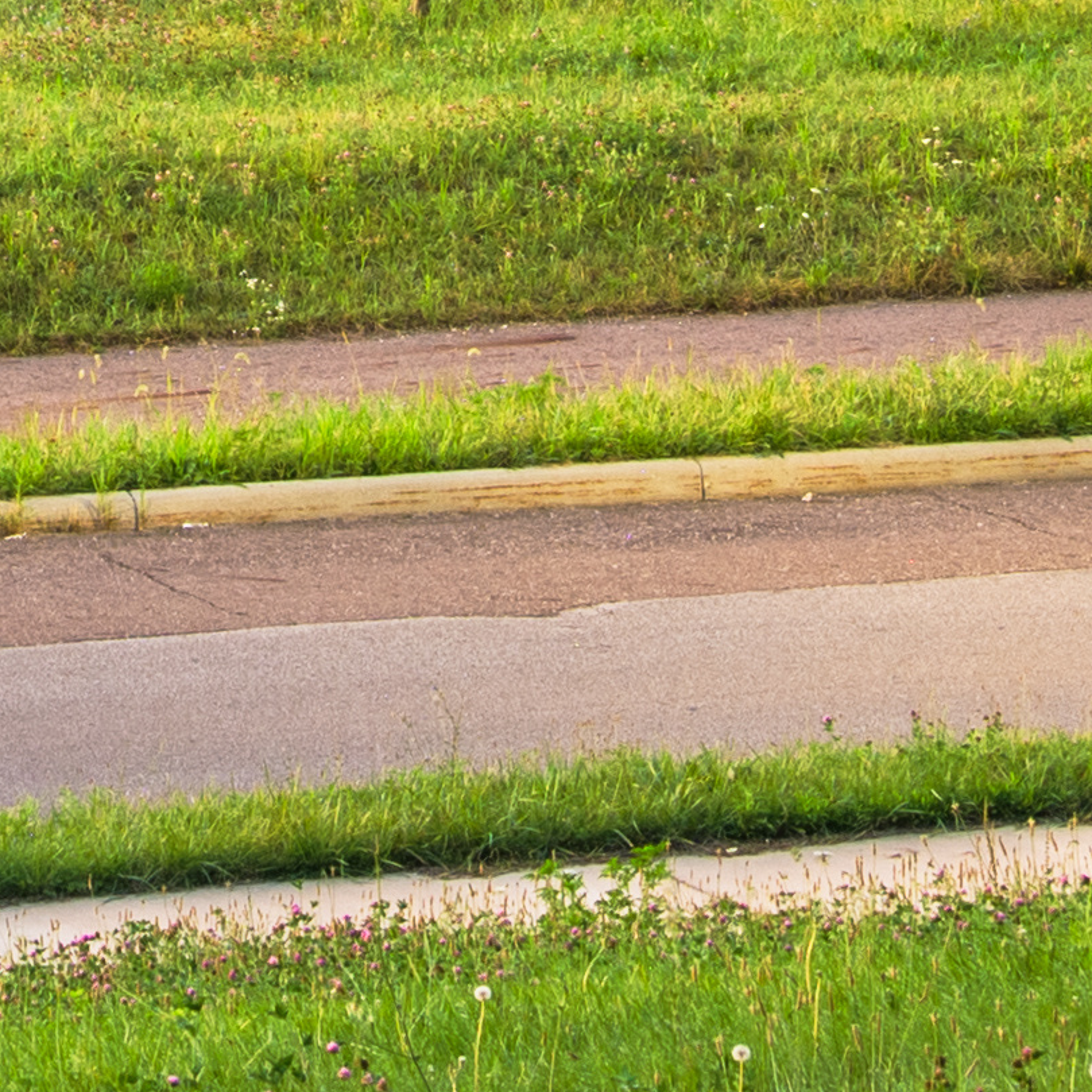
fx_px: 11135
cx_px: -1993
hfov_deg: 5.3
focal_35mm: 312
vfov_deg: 5.3
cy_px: -2138
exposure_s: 30
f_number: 11
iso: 64
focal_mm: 36
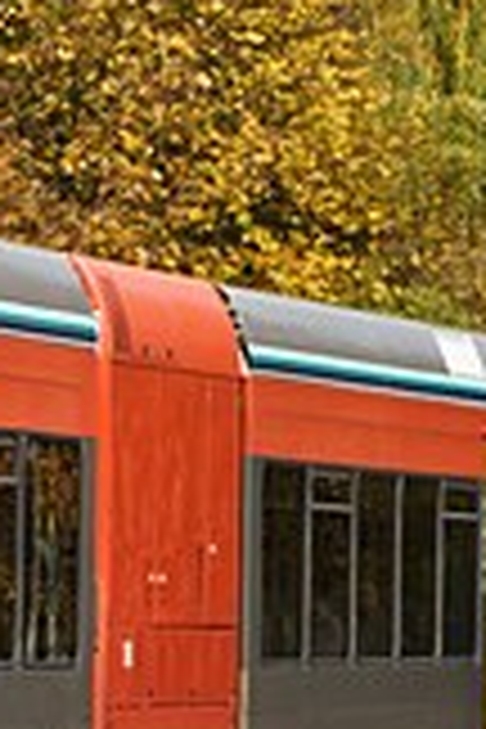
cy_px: 68
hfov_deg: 3.3
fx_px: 8322
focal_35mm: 411
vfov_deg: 5.0
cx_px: -279
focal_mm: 65
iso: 320
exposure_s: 1/1000
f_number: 6.3
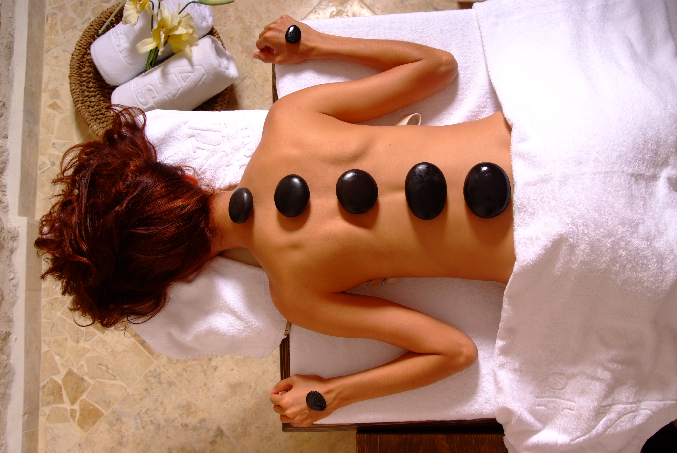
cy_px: 226
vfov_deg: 37.0
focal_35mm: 36
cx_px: 338
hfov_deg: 53.1
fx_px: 678
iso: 200
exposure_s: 1/250
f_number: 6.3
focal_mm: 24
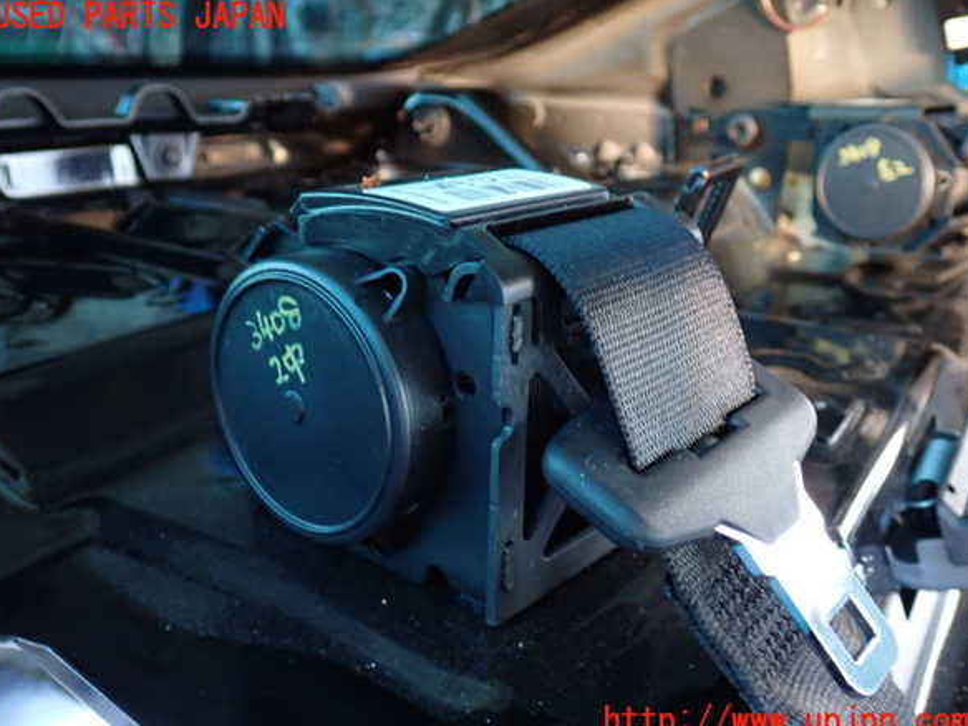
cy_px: 370
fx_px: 1035
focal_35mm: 37
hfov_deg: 50.1
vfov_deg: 38.7
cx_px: 481
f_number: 2.5
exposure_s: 1/10
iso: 800
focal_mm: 6.37
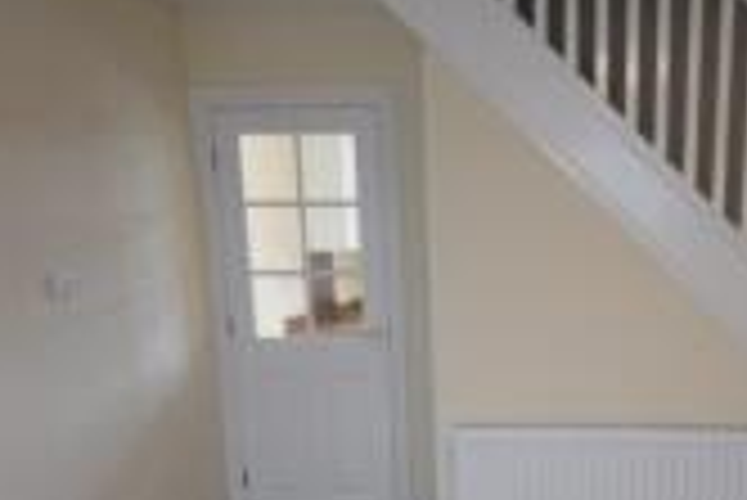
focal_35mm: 43
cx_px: 540
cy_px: 525
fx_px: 893
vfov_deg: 28.8
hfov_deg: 44.2
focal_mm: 10
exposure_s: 1/80
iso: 400
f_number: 4.5
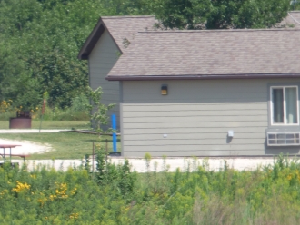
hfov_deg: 1.3
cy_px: 87
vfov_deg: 1.0
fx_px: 12784
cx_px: 244
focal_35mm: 1474
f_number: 5.6
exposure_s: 1/320
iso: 100
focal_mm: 145.16
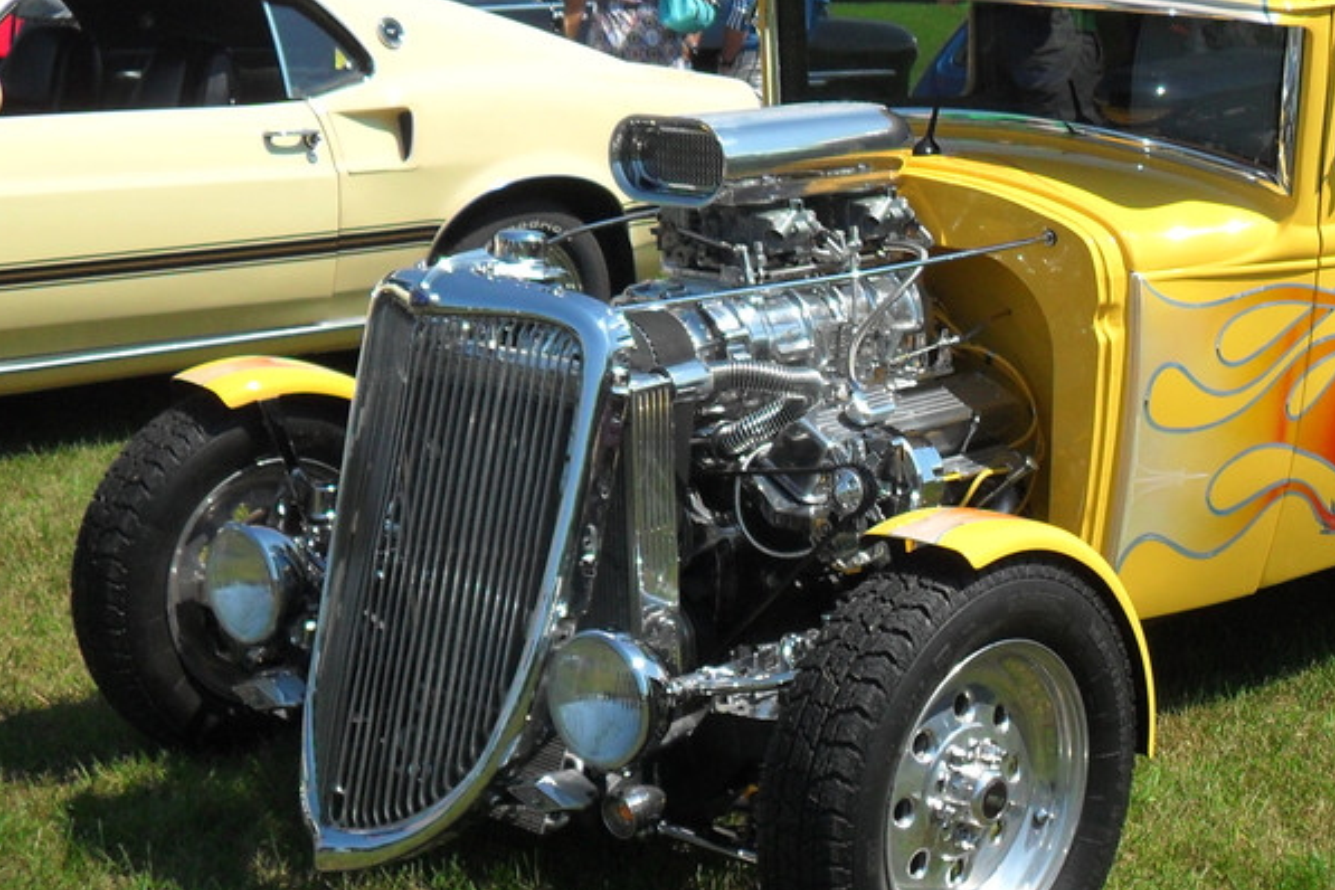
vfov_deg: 20.9
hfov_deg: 30.3
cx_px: 1039
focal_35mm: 65
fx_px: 2410
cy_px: 458
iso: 100
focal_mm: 6.2
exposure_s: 1/180
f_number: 8.9
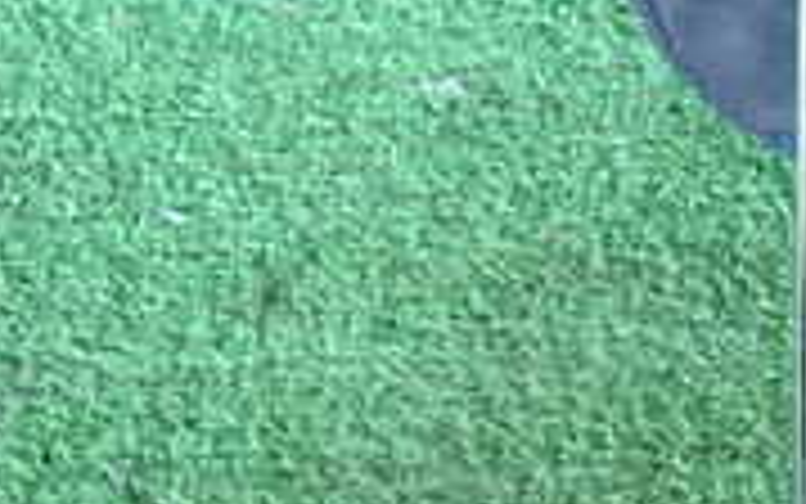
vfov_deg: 14.7
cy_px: 284
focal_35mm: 89
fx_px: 1956
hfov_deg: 20.8
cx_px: 1099
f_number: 2
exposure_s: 1/30
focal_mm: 4.5
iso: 250
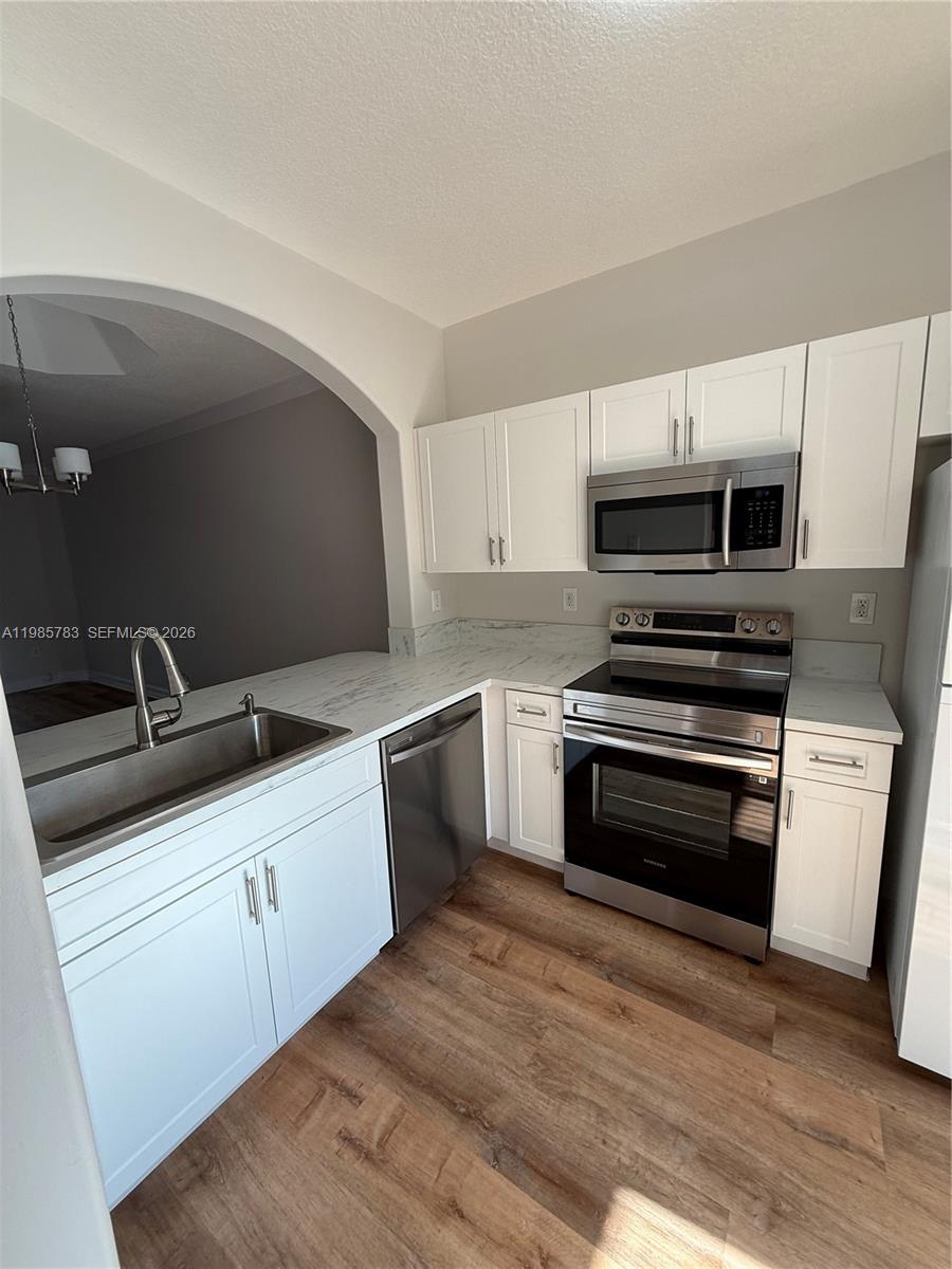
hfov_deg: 85.7
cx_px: 476
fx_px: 513
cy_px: 634
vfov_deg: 102.1
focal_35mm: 14
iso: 64
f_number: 2.2
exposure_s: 1/120
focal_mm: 2.22
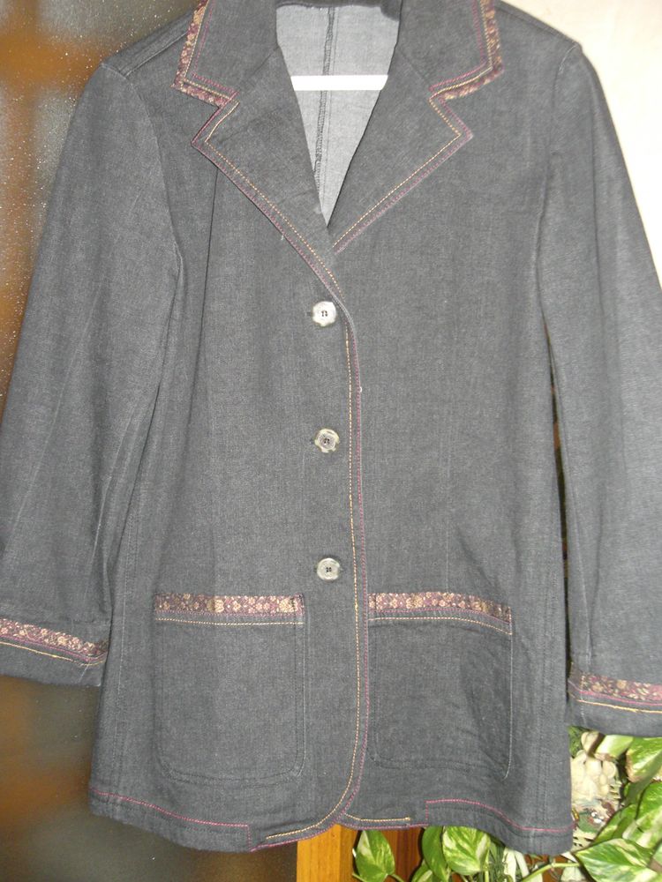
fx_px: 969
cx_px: 331
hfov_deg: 37.7
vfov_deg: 49.0
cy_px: 441
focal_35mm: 38
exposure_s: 1/60
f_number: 3.1
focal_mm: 6.3
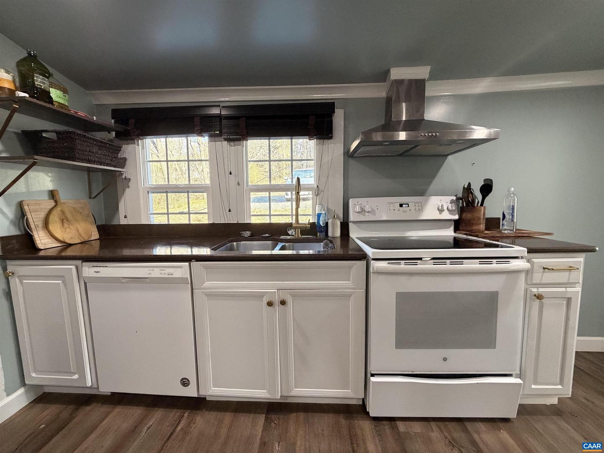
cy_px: 226
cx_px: 302
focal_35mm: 14
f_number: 2.2
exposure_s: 1/60
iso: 320
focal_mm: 2.22
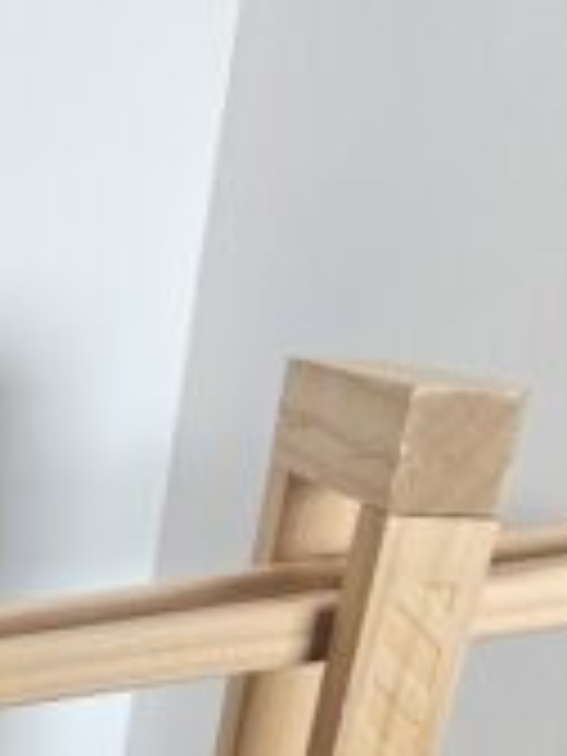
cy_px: 1127
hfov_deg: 18.1
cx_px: -266
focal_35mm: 73
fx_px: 1594
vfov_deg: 22.2
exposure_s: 1/120
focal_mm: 6.3
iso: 250
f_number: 1.7
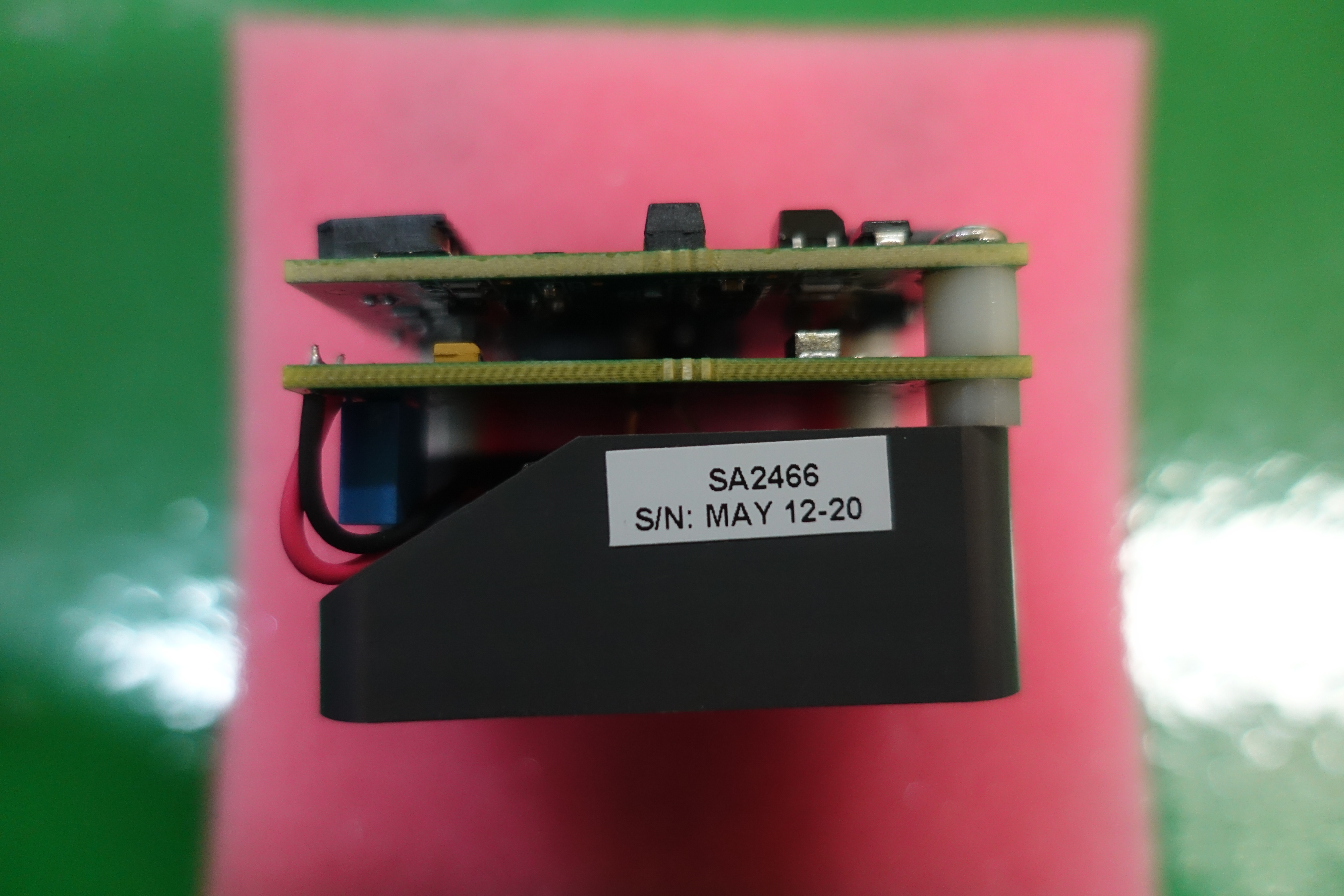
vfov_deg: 53.1
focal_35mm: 24
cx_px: 672
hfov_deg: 73.7
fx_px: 896
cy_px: 448
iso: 800
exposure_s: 1/25
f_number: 1.8
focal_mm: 8.8
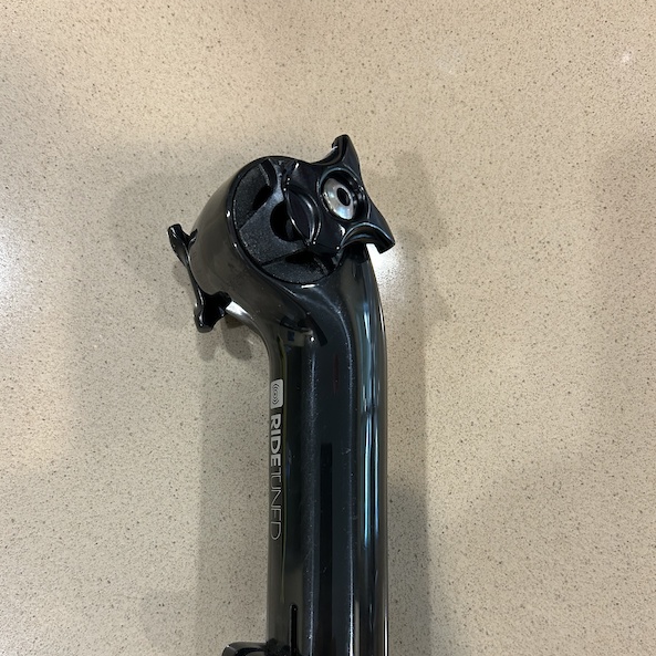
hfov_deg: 52.5
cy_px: 427
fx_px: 665
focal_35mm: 31
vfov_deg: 51.7
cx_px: 325
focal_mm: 5.7
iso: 250
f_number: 1.5
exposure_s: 1/60
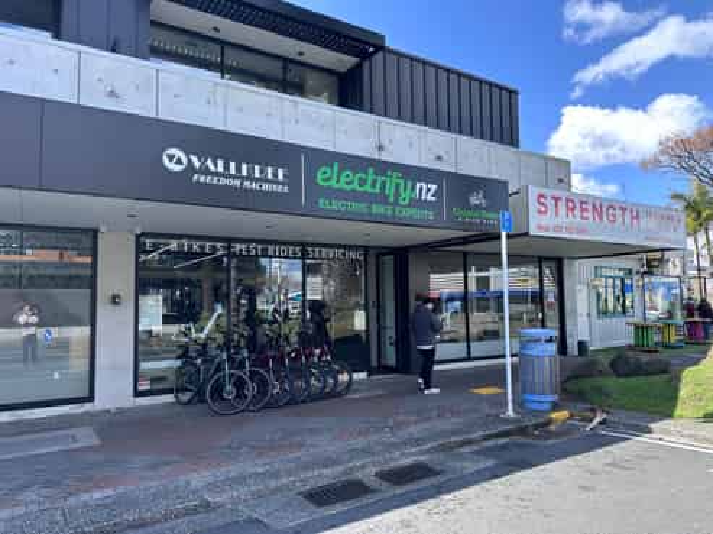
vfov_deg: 56.8
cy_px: 267
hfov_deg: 71.6
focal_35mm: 24
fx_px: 494
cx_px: 356
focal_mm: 6.86
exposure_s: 1/989
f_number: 1.78
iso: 80
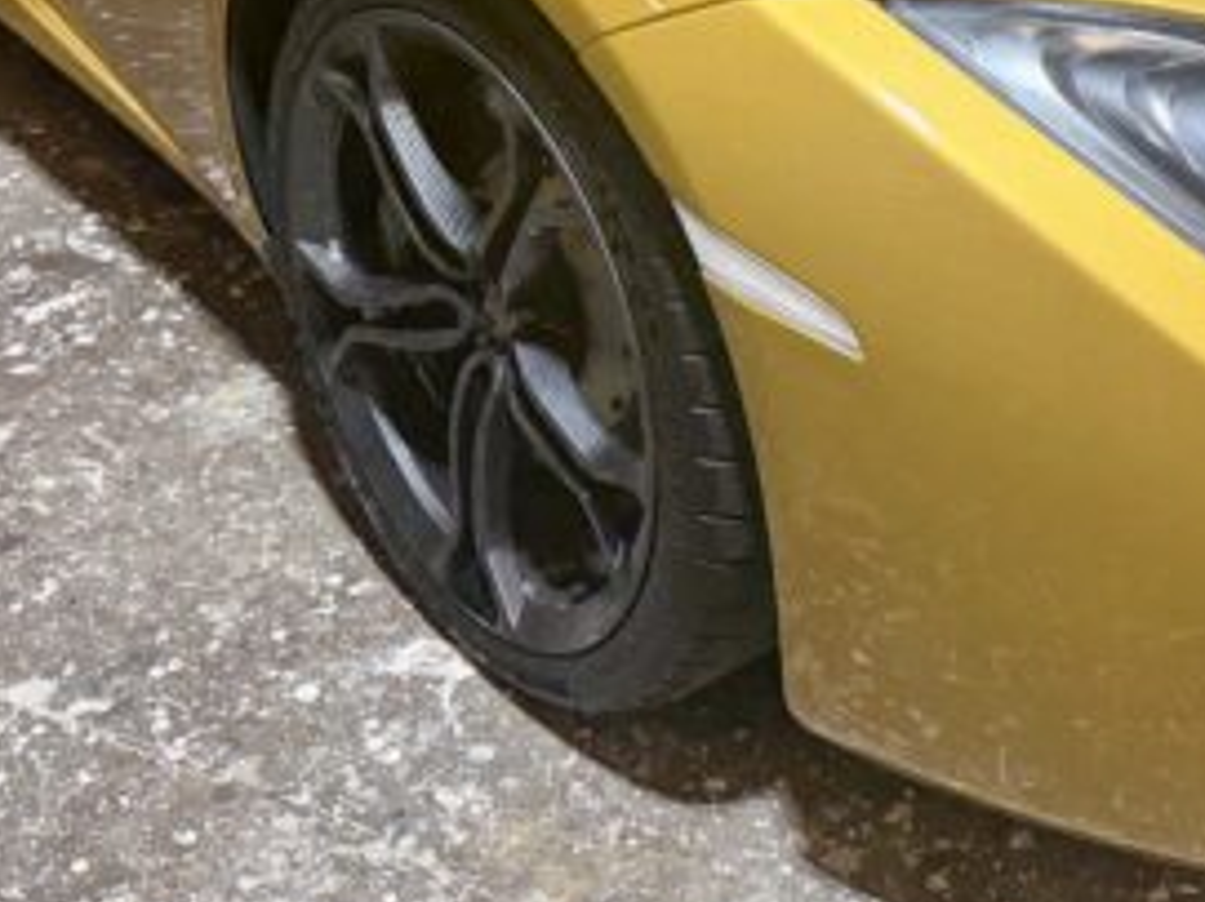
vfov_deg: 20.2
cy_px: -178
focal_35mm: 68
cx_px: 885
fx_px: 2366
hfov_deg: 28.2
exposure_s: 1/100
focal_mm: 6.76
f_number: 1.78
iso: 250
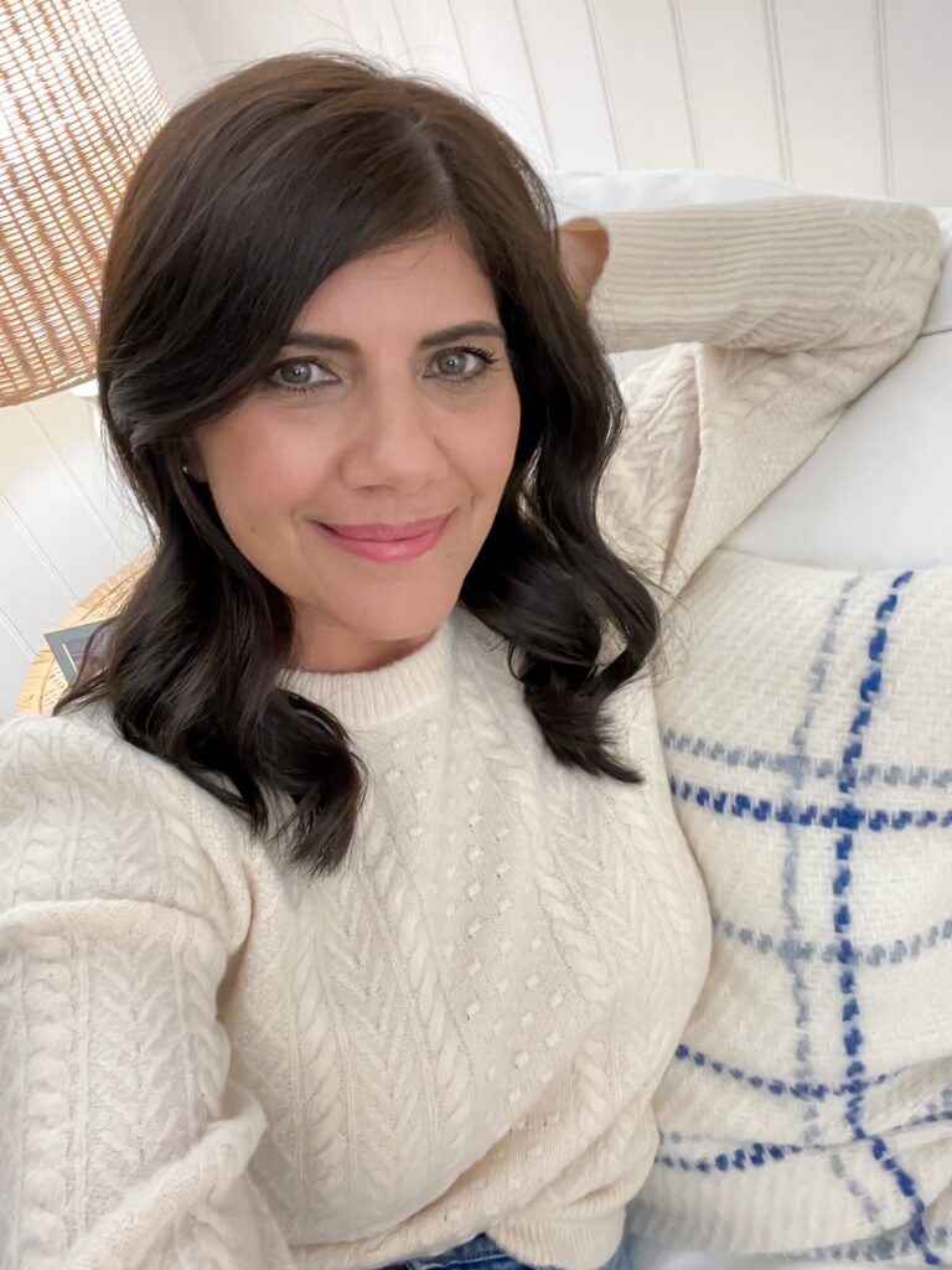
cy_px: 635
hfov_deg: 46.8
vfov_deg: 60.0
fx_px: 1100
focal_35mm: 30
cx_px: 476
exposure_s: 1/20
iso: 640
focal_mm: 2.71
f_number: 2.2
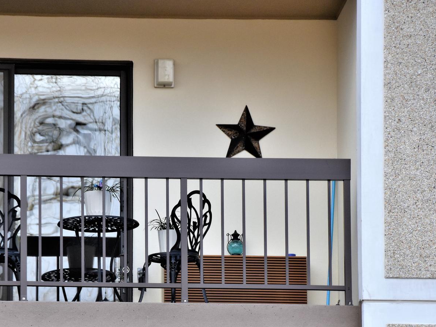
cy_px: 228
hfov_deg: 6.5
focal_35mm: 304
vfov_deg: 4.9
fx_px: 3829
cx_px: 104
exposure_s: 1/1000
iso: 720
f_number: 5.6
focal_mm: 122
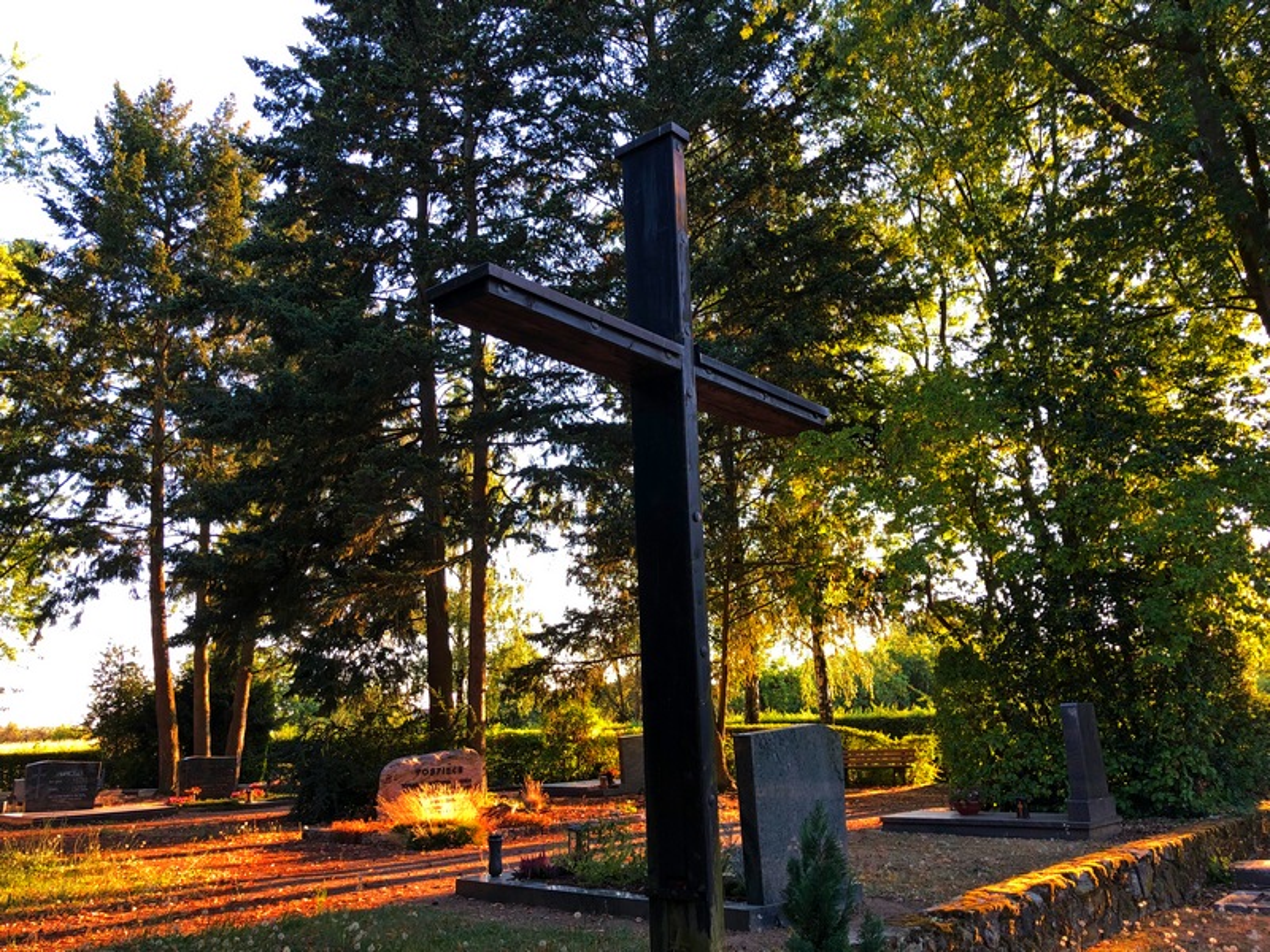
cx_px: 635
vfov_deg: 49.7
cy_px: 476
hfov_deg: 63.4
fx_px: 1027
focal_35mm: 28
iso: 32
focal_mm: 3.99
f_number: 1.8
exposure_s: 1/120
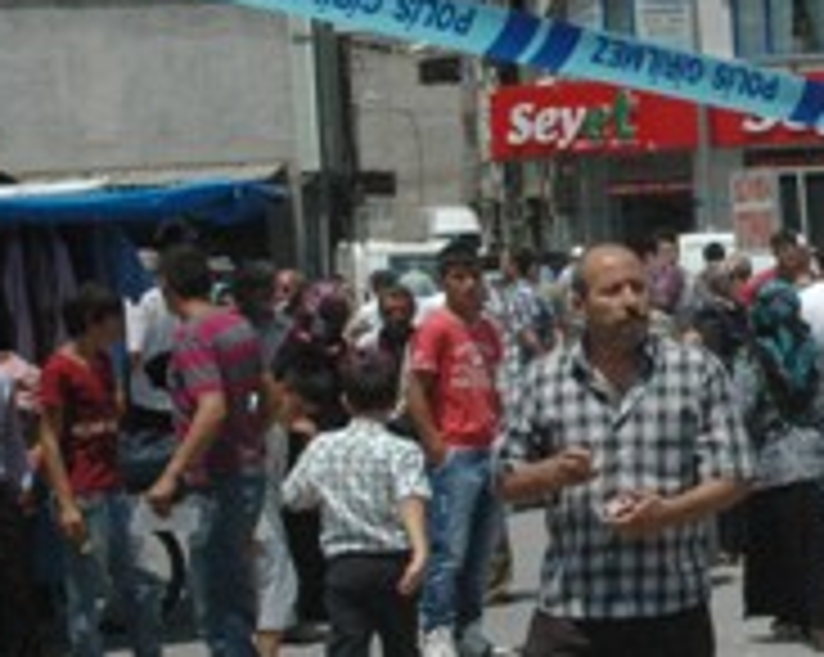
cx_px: 1310
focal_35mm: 153
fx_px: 3719
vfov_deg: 10.1
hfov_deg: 12.0
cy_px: 364
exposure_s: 1/1000
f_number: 16
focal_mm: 31
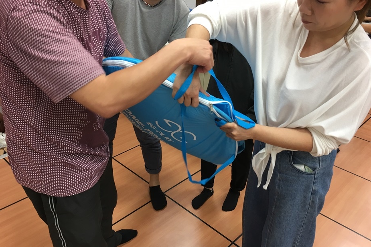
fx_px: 319
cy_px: 142
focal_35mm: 31
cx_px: 186
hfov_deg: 60.3
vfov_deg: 42.2
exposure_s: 1/15
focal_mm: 4.15
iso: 25
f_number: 2.2
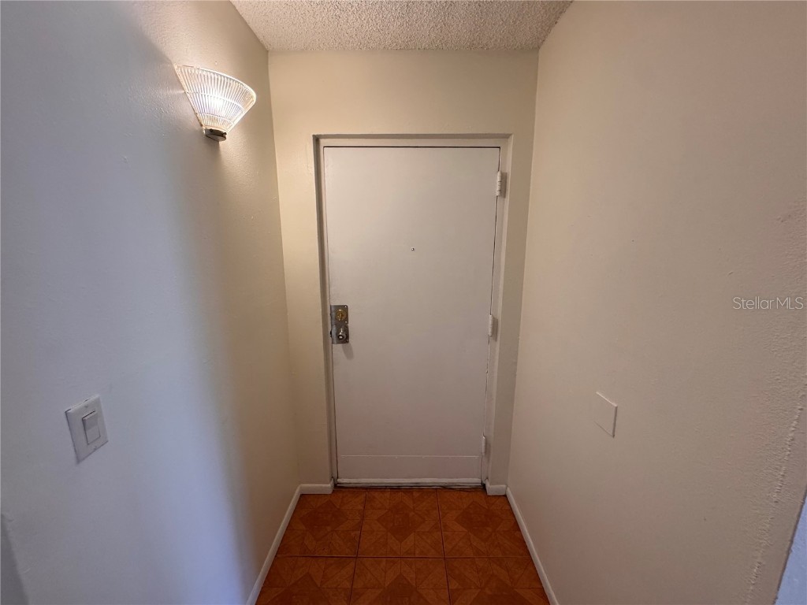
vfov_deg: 85.7
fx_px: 326
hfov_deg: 102.1
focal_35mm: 14
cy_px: 302
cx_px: 404
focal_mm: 2.22
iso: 320
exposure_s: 1/99
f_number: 2.2
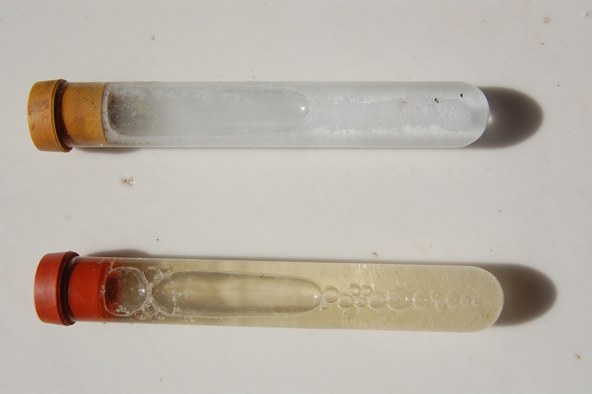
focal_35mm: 48
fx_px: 789
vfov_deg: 28.0
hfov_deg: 41.1
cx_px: 296
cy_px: 197
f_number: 11
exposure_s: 1/500
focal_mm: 32
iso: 200
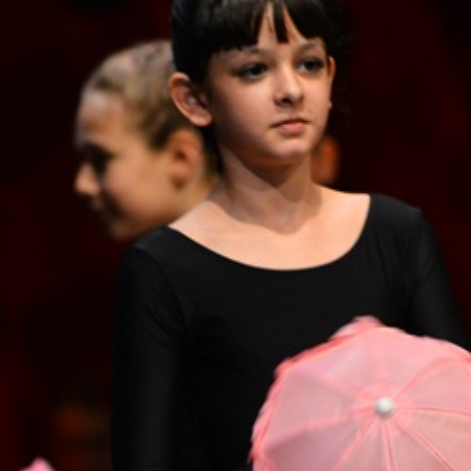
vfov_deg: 3.3
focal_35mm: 529
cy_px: 563
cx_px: 242
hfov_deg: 3.3
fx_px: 8143
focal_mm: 170
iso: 1250
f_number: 3.5
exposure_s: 1/125
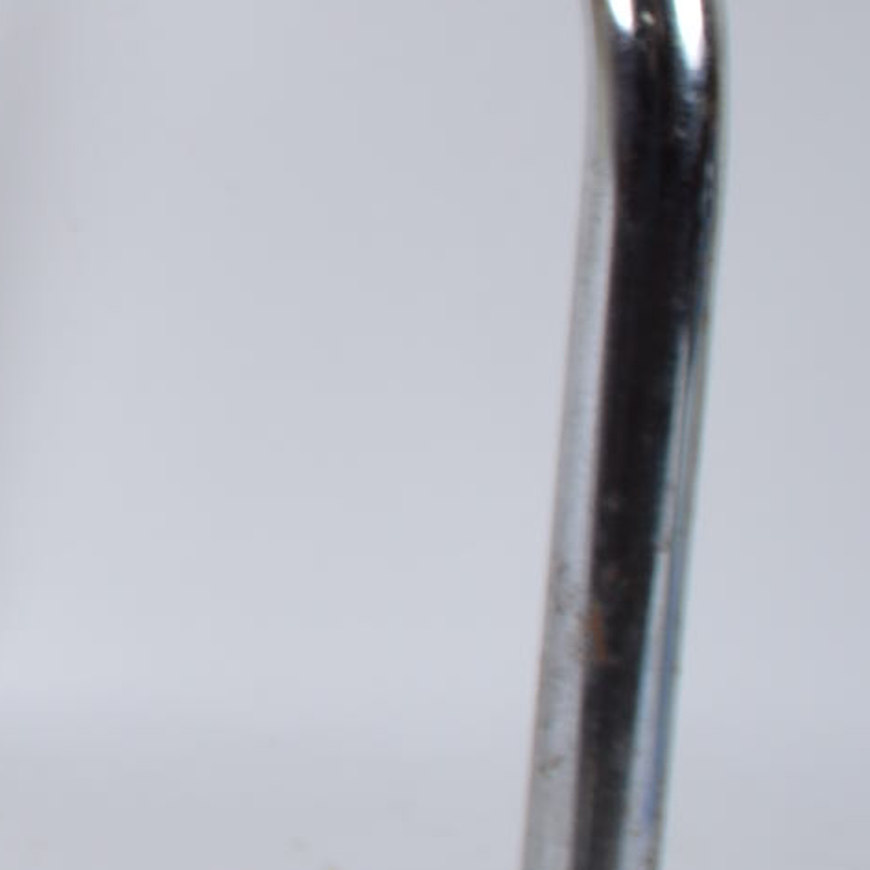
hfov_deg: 8.0
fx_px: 6000
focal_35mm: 211
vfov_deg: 8.1
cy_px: -461
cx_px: -748
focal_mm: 26
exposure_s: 1/80
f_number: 5.6
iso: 100
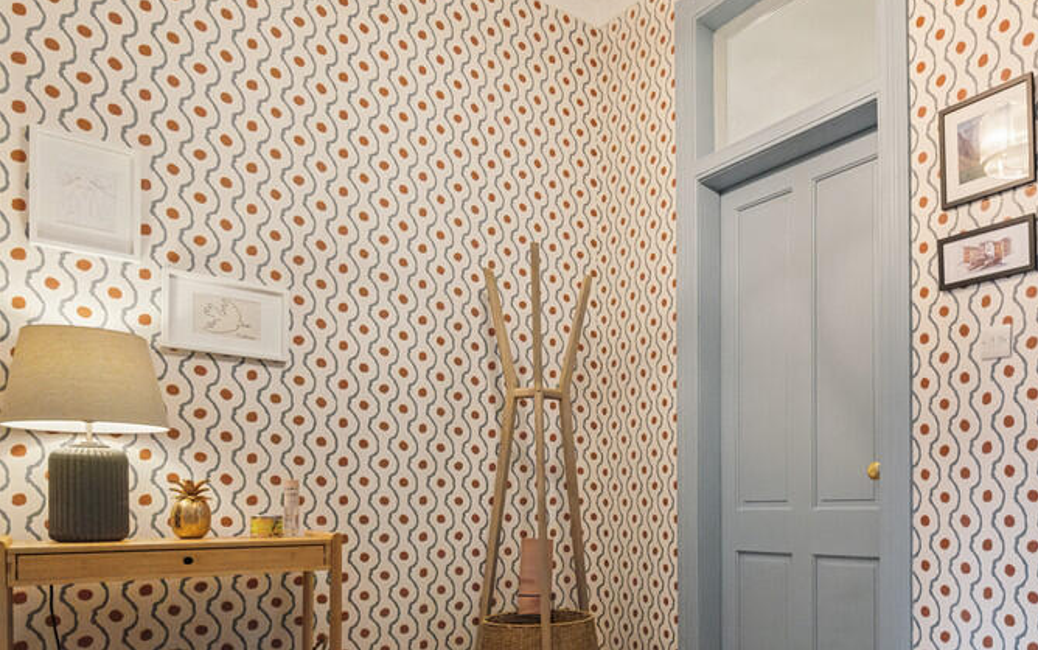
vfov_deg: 47.2
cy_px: 498
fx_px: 707
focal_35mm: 25
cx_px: 771
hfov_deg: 68.1
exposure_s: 1/100
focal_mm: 16
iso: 6400
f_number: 7.1
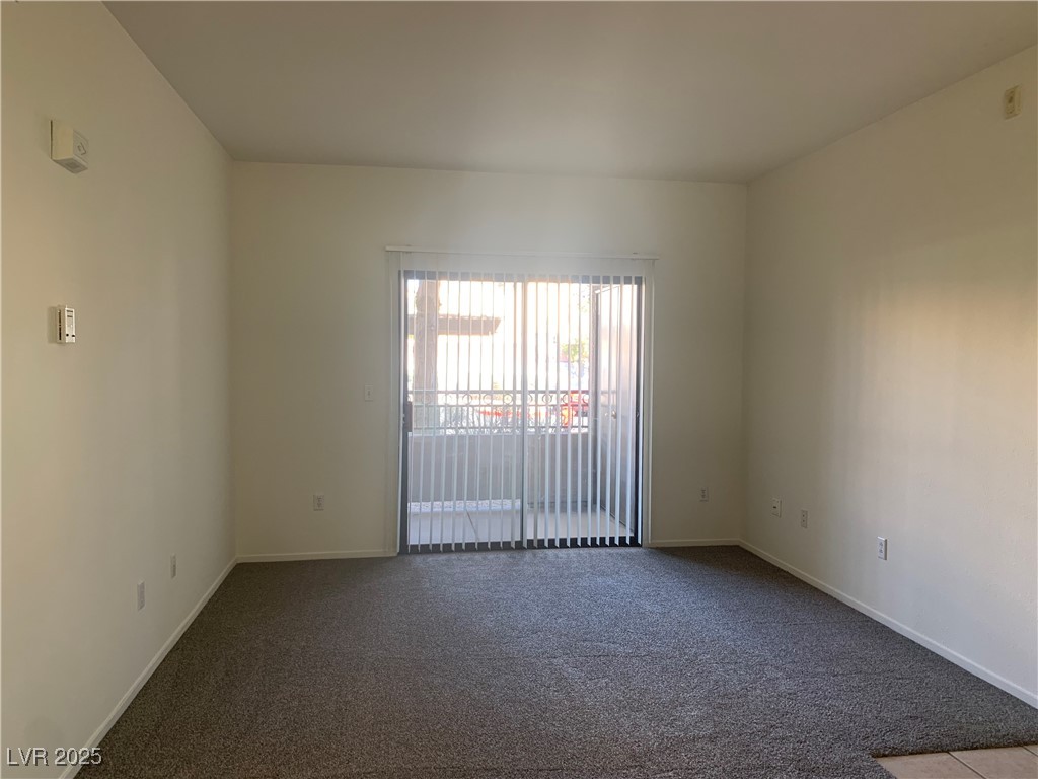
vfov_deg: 53.1
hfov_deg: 67.3
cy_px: 390
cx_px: 519
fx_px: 780
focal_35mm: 26
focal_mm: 4.25
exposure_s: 1/60
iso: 100
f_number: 1.8
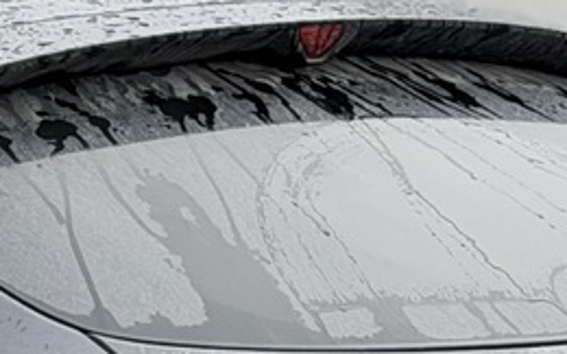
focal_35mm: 282
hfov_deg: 7.3
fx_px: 4354
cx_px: -373
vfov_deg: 4.6
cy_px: 642
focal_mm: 6.76
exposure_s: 1/828
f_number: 1.78
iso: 64
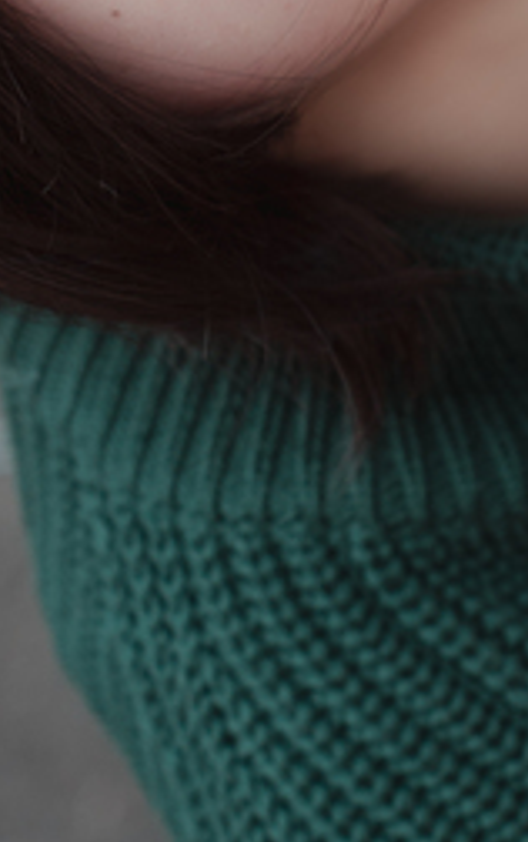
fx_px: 5008
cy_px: -685
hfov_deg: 6.0
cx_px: 471
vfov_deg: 9.2
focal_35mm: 218
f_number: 3.5
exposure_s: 1/100
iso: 100
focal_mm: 50
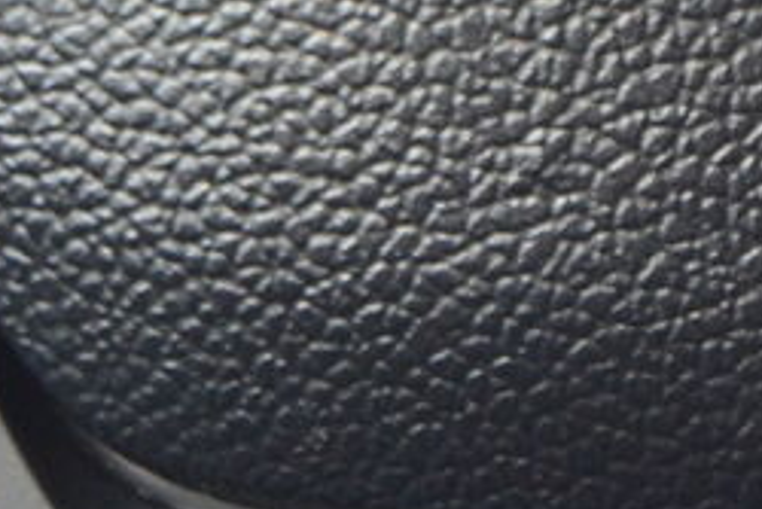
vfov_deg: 6.3
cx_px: 933
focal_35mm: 207
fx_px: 4384
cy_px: -792
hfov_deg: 9.8
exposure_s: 1/60
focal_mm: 18
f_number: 4
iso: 400
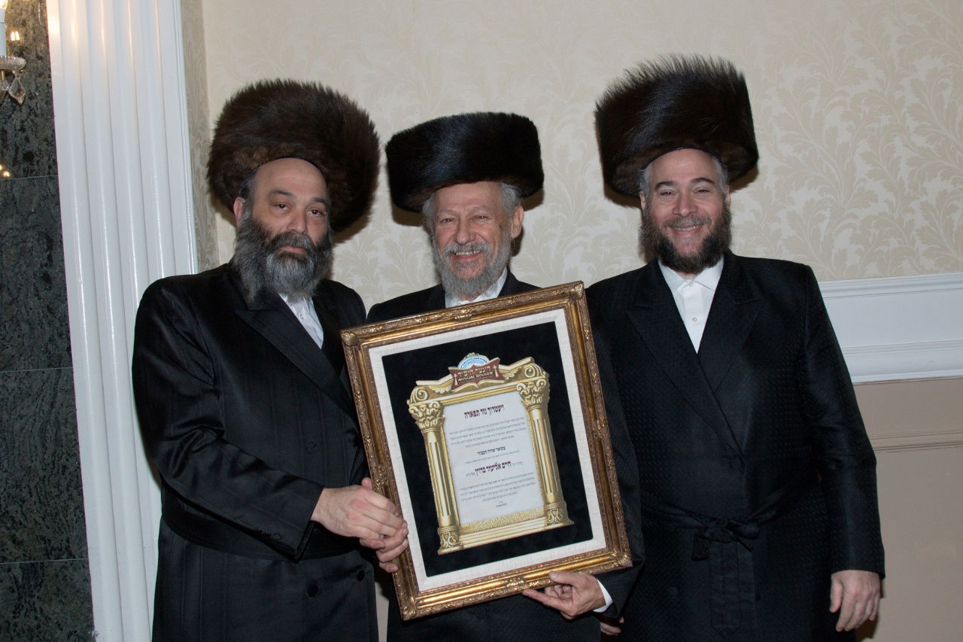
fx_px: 802
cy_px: 321
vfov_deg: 43.6
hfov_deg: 61.9
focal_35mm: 30
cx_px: 482
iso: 400
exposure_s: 1/125
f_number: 5.6
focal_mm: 20
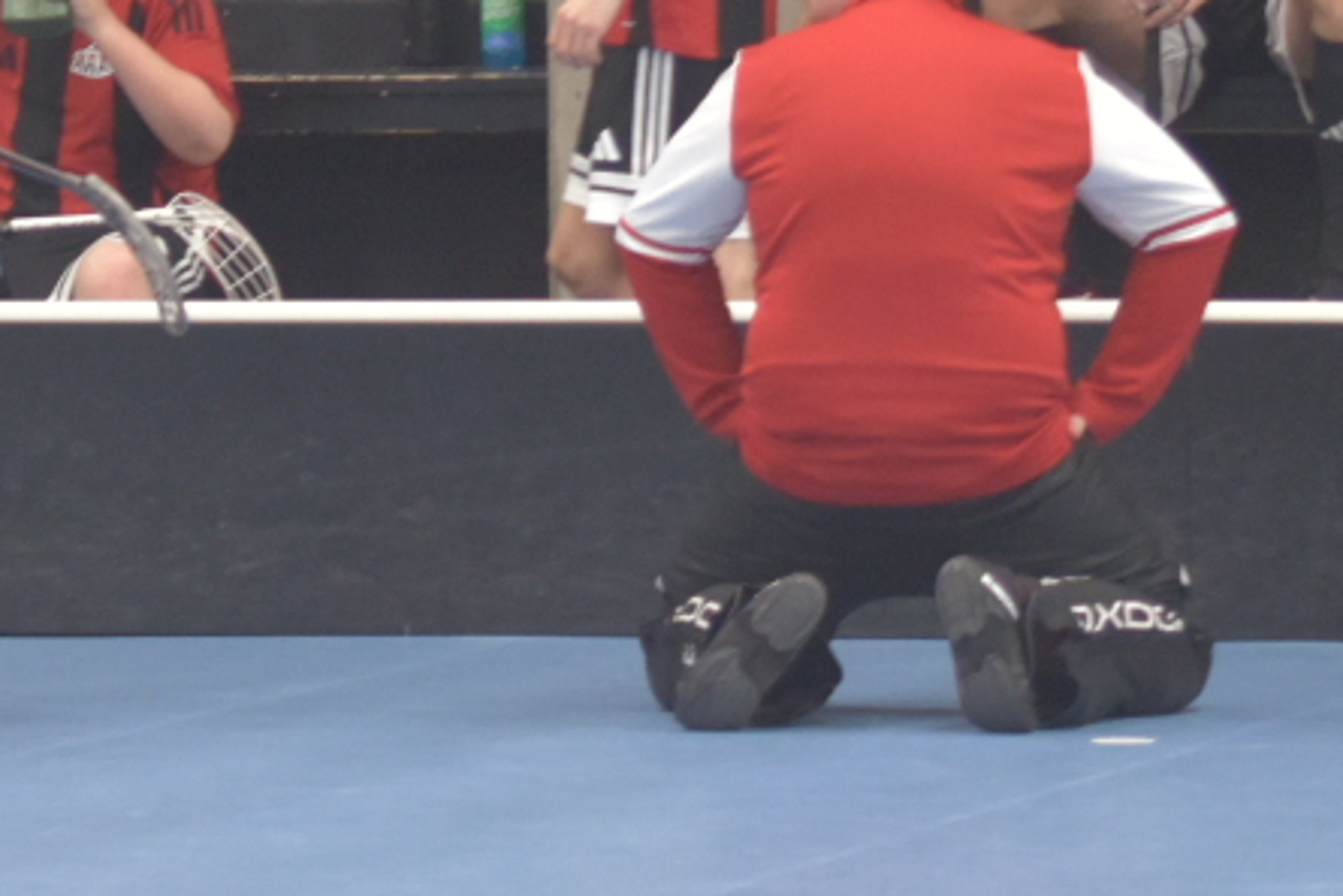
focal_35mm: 382
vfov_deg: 3.6
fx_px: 14255
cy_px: -428
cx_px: 12
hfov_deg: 5.4
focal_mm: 70
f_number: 4.5
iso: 3200
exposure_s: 1/100
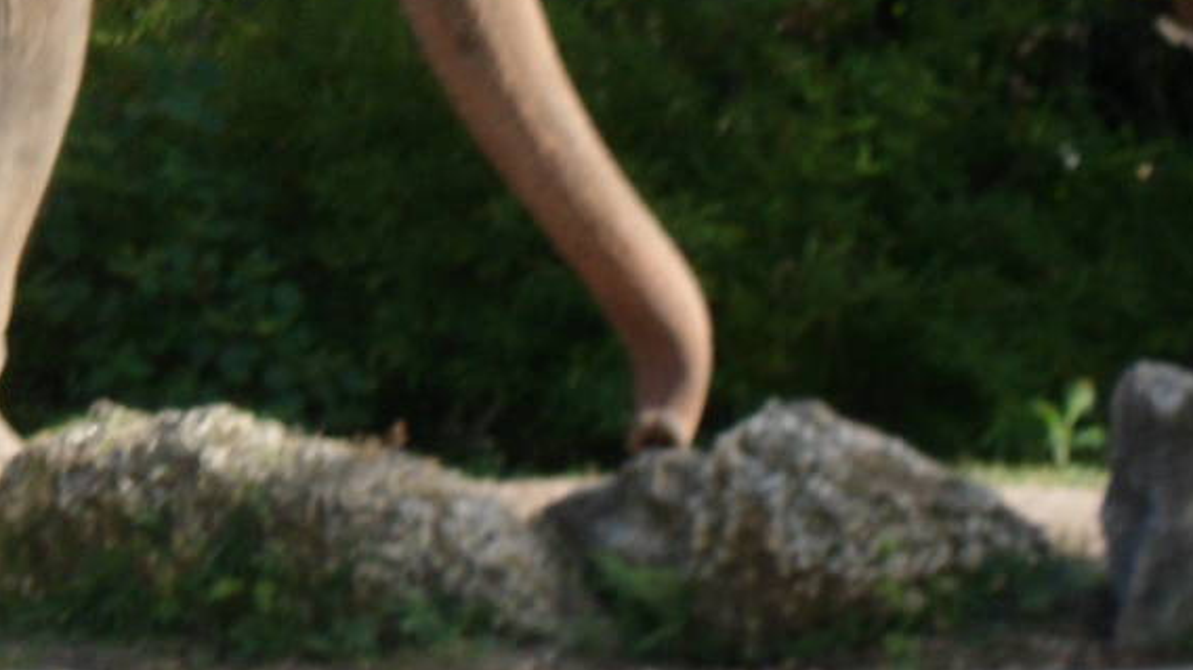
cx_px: -340
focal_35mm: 617
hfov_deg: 3.5
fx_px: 19511
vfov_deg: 2.0
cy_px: -116
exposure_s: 1/180
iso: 80
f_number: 5.6
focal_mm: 36.2
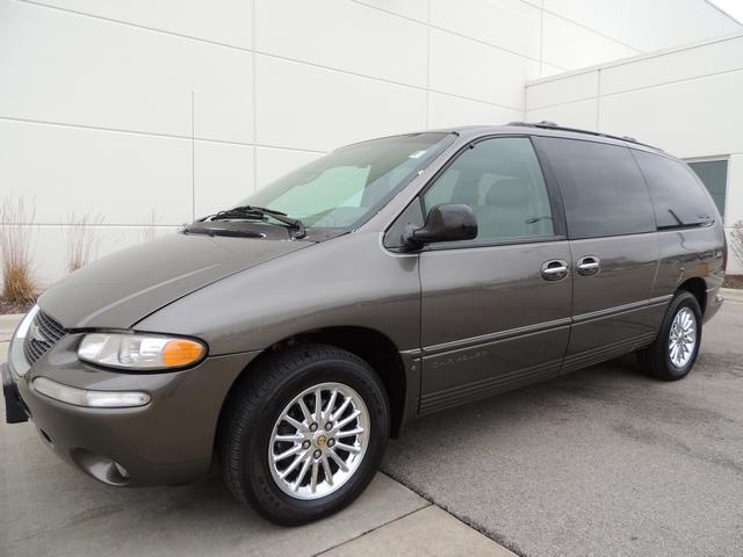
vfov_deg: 56.8
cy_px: 278
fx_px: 515
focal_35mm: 24
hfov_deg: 71.6
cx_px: 372
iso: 100
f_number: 3
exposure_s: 1/125
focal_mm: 4.3
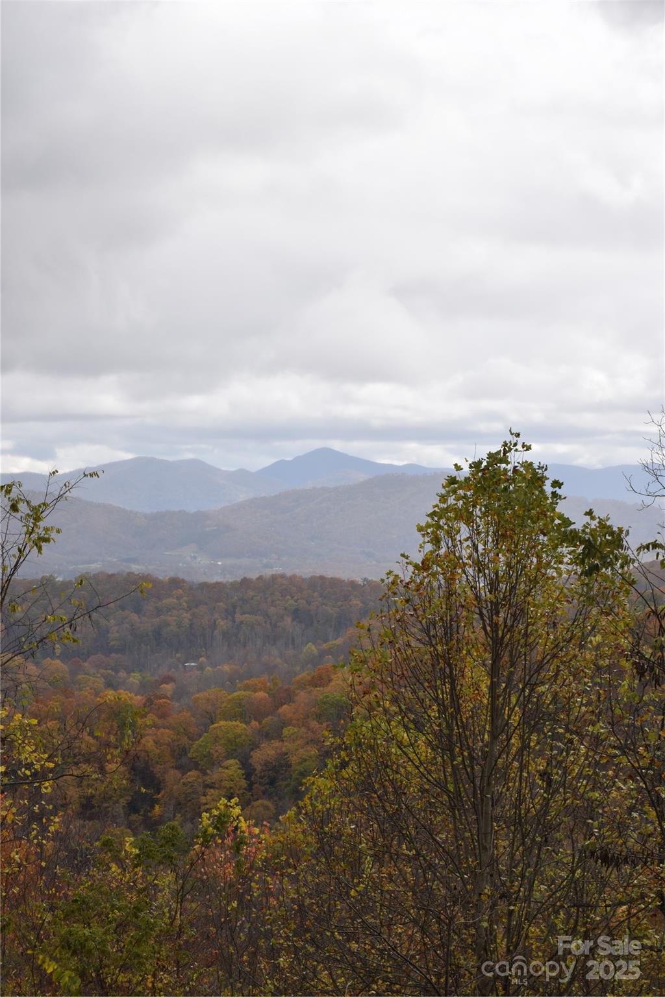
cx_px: 332
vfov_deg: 24.6
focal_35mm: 82
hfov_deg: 16.6
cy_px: 498
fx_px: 2286
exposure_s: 1/200
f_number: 9
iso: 100
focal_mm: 55
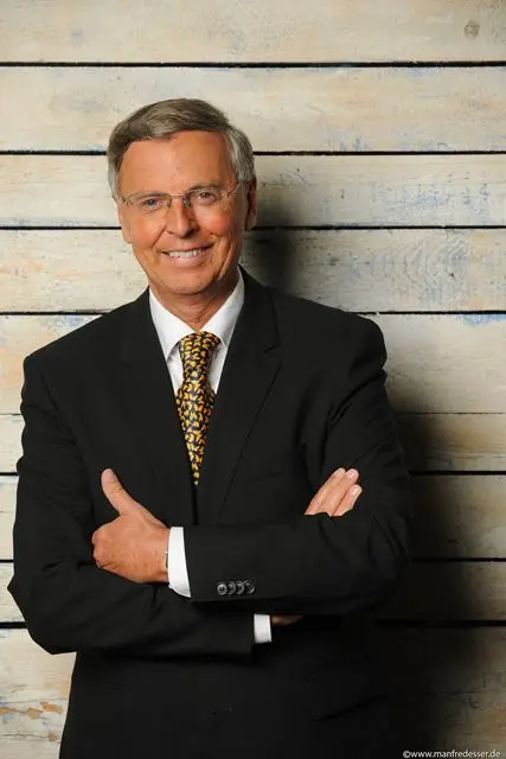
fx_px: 2634
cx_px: 253
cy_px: 380
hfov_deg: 11.0
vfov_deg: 16.4
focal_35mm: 125
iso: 100
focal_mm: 125
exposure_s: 1/60
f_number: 7.1
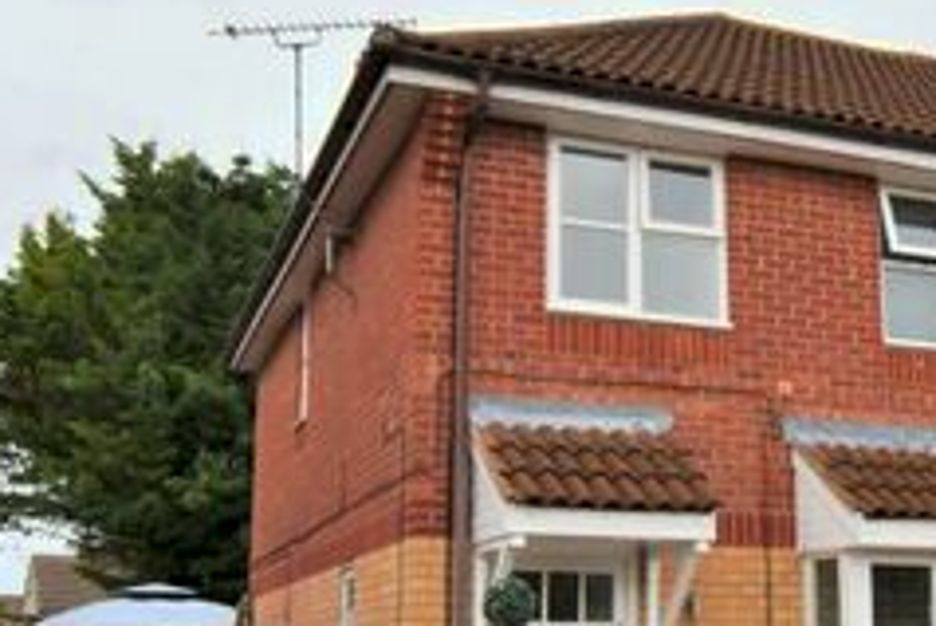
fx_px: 1320
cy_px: 392
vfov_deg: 26.6
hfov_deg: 38.6
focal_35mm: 51
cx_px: 633
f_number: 8
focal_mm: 11.5
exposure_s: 1/250
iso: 140
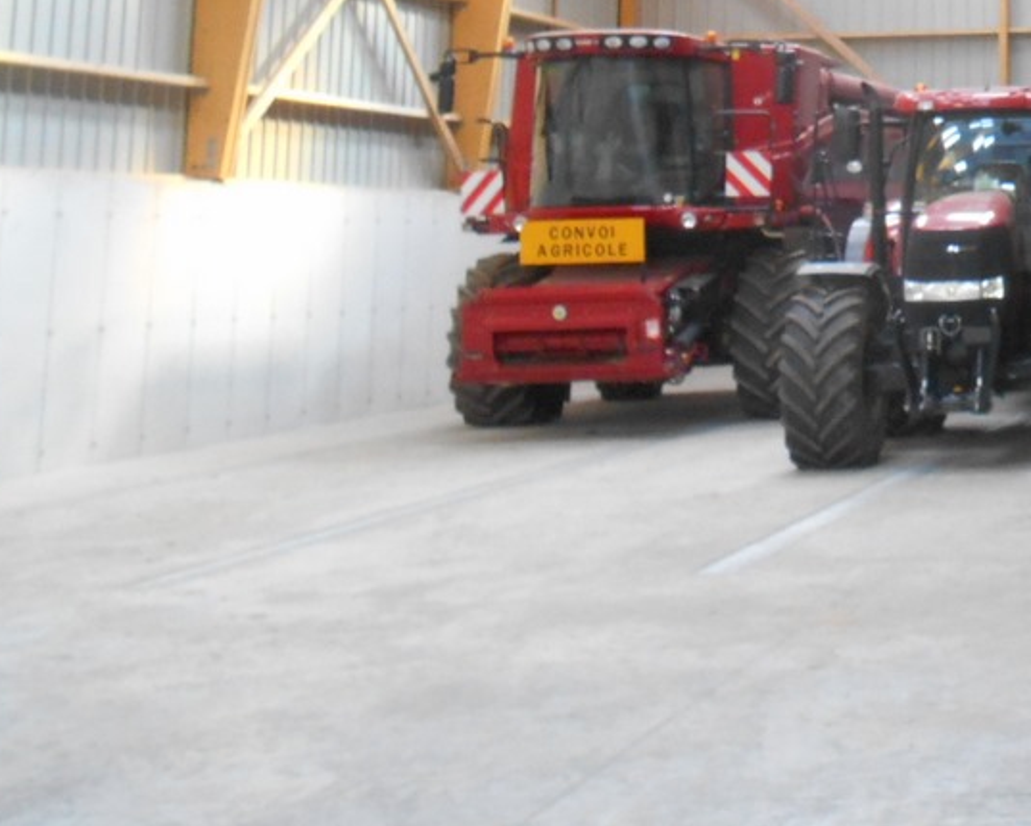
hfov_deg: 24.5
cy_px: -181
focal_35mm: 68
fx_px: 2076
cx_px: 1323
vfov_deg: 20.9
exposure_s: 1/30
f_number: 3.4
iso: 320
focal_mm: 4.7
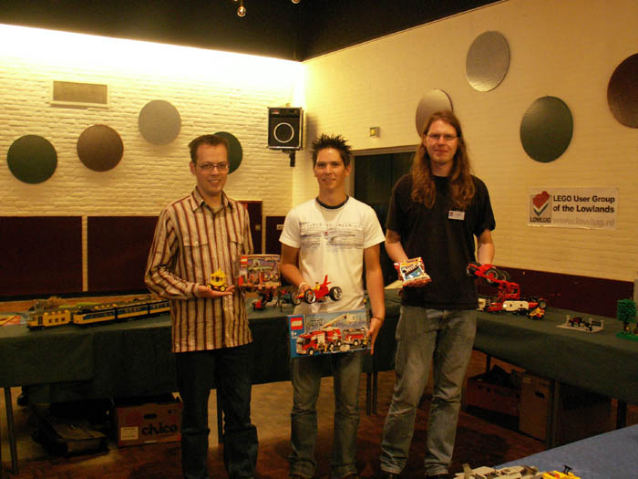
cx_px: 319
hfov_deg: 52.6
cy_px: 240
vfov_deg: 40.7
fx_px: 645
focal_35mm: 35
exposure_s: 1/8
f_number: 2.8
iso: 160
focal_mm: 5.86
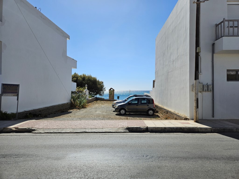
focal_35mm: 23
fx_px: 159
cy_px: 90
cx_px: 120
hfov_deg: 73.9
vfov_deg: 58.9
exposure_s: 1/4616
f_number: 1.8
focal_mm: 5.4
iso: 25
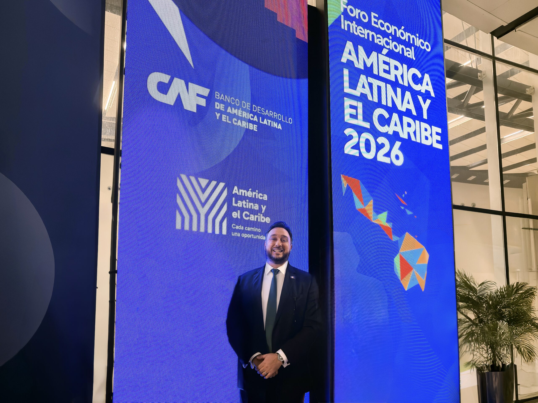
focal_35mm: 24
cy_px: 202
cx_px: 269
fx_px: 373
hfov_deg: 71.6
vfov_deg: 56.8
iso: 250
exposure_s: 1/120
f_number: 1.78
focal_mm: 6.76
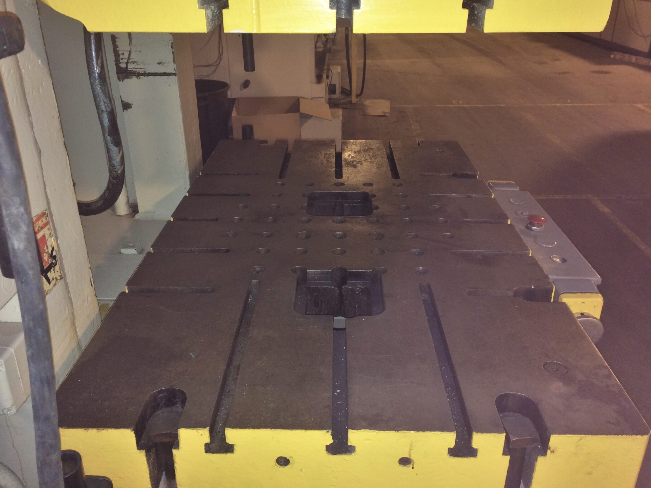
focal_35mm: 30
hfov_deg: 60.0
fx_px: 564
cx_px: 325
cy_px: 238
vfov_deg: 46.8
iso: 100
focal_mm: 4.15
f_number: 2.2
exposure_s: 1/16
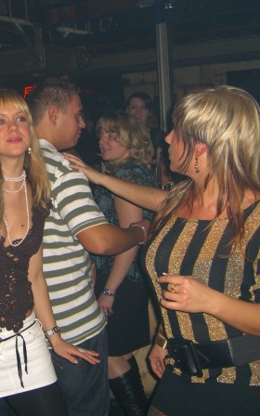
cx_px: 46
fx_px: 612
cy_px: 208
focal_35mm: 54
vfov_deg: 37.5
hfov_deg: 23.6
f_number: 2.8
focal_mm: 7.9
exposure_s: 1/60
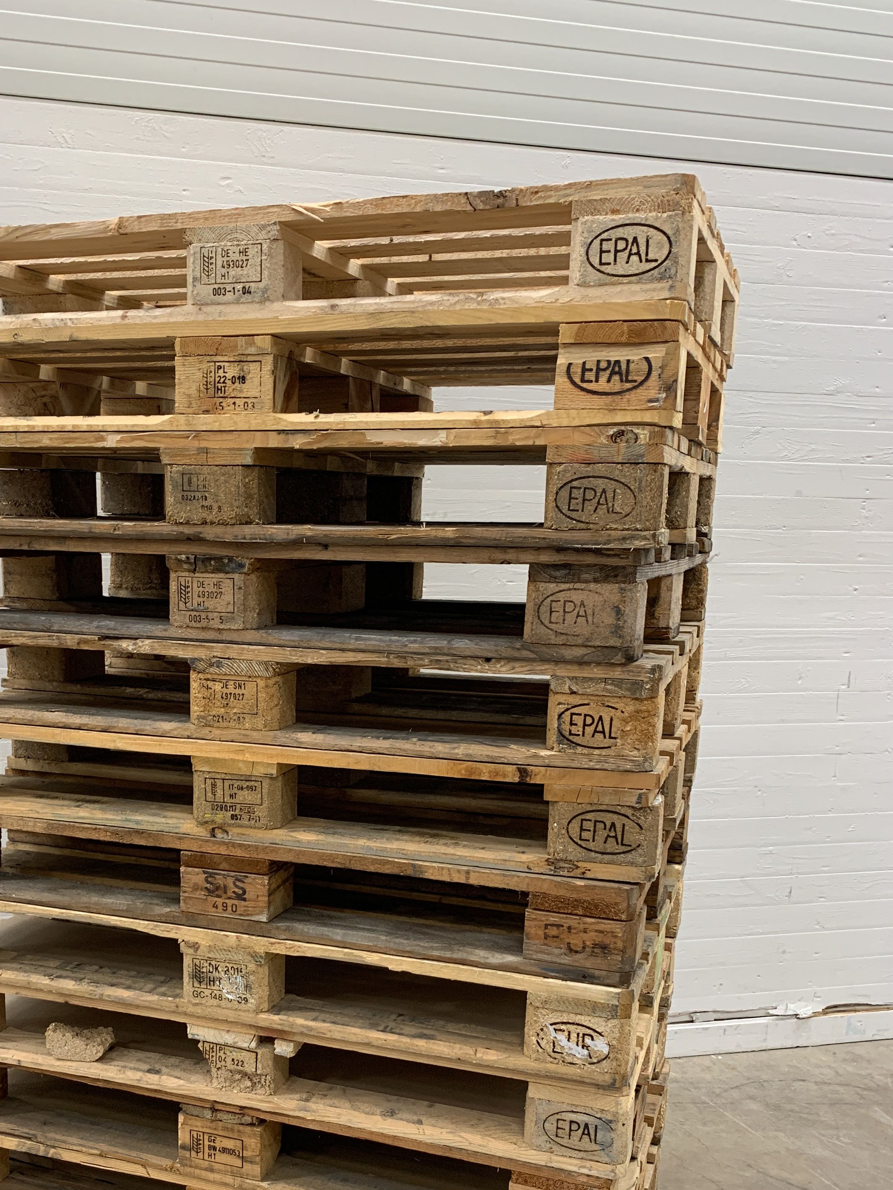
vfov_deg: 49.1
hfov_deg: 38.2
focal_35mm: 37
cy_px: 812
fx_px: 1273
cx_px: 292
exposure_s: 1/60
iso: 100
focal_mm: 4.25
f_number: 1.8
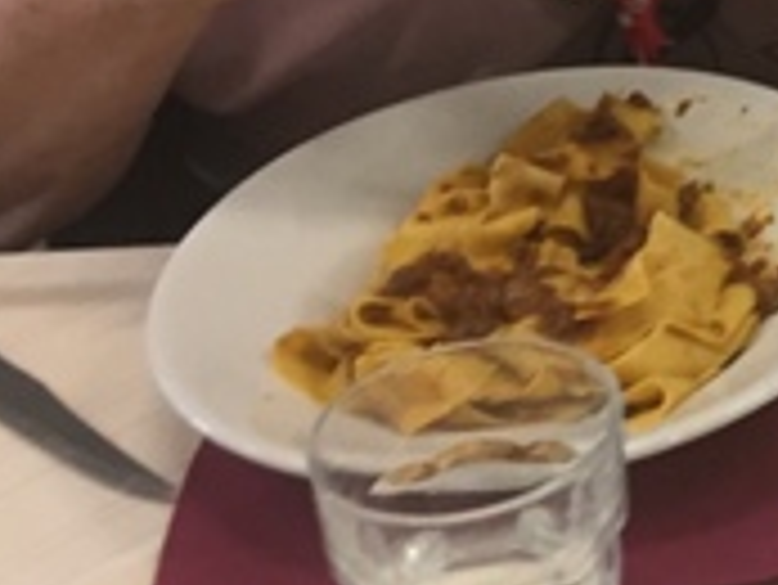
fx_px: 3014
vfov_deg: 10.7
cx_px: 1552
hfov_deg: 12.8
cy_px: -297
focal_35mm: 134
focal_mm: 4.15
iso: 125
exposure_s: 1/33
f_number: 2.2
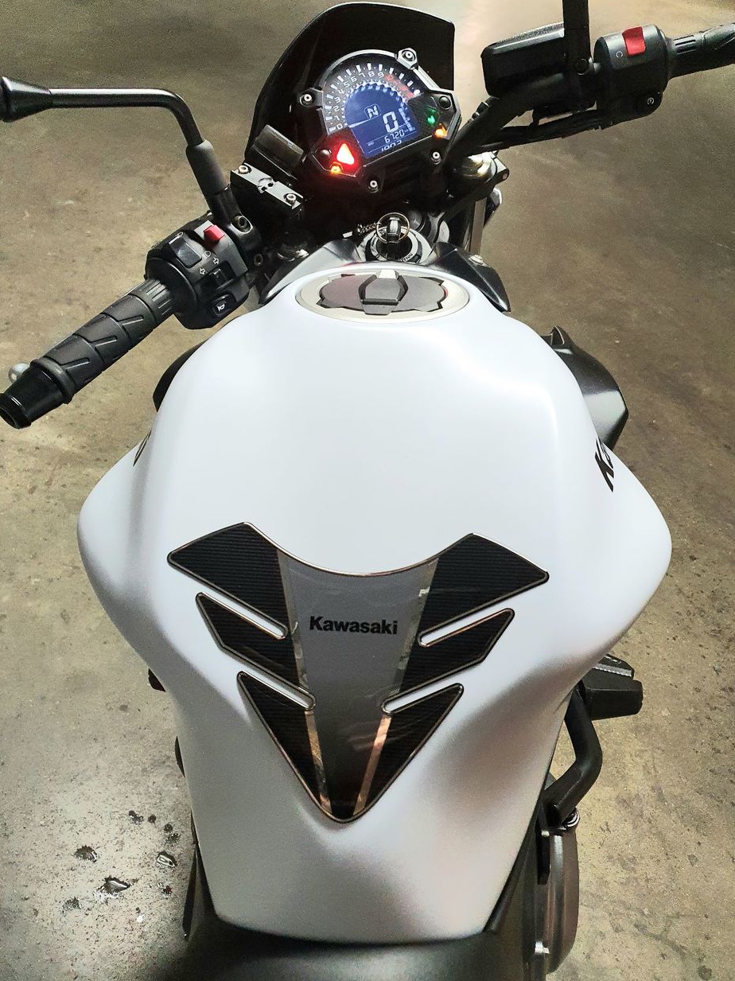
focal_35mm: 27
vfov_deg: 65.3
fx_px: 765
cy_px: 485
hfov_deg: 51.3
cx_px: 367
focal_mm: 4.32
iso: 250
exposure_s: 1/50
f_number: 1.5
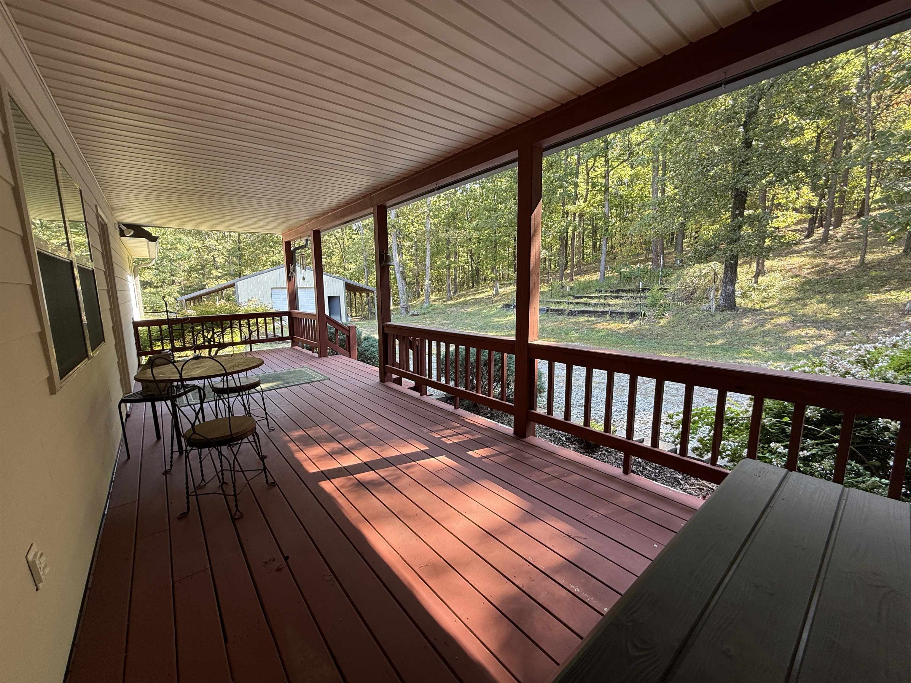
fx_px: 368
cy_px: 342
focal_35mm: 14
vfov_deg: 85.7
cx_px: 456
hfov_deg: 102.1
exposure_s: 1/99
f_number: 2.2
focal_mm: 2.22
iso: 64
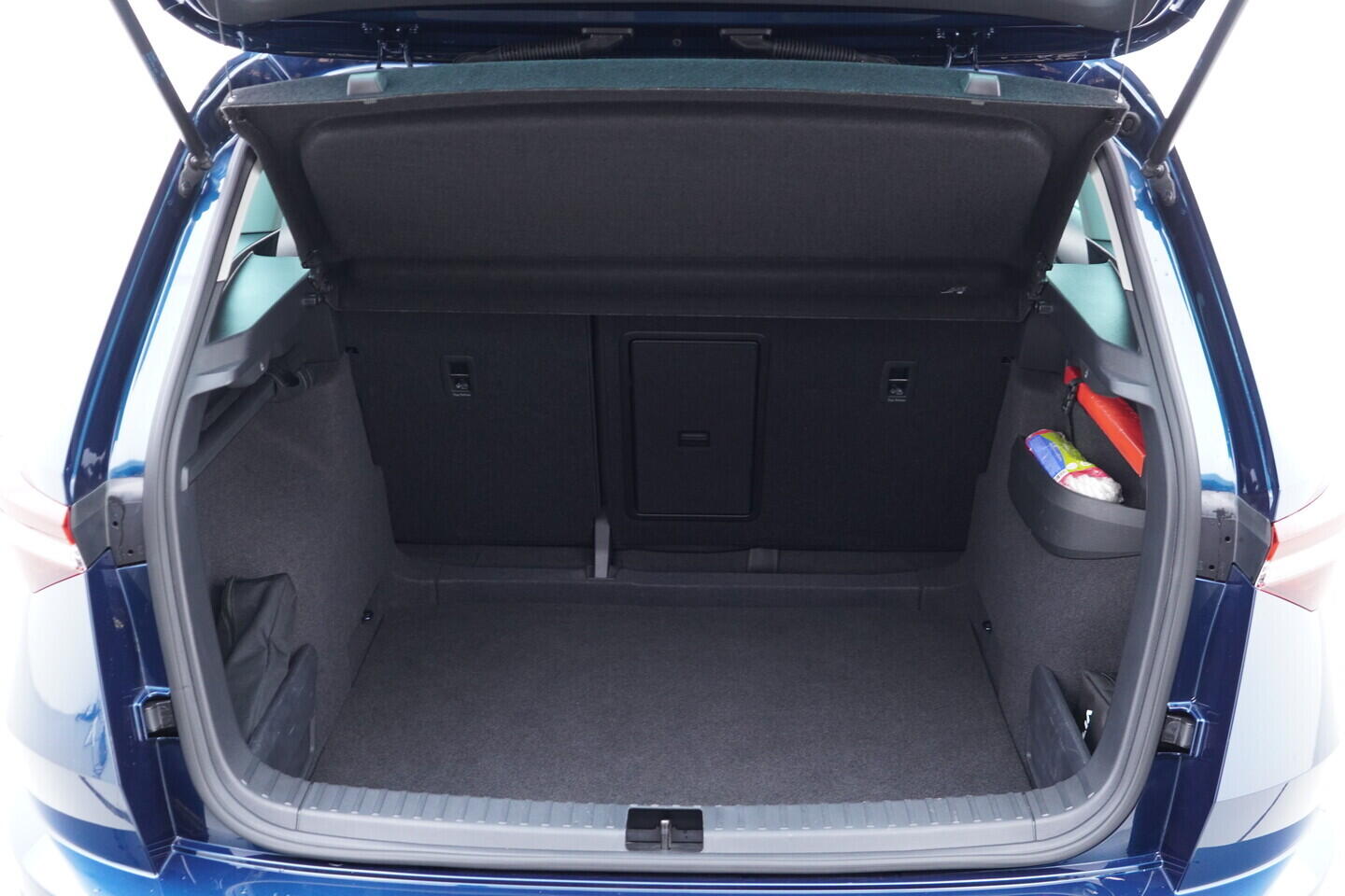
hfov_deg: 53.1
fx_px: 1345
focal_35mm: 36
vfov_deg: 36.9
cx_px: 672
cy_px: 448
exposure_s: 1/40
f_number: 2.8
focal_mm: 24
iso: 800
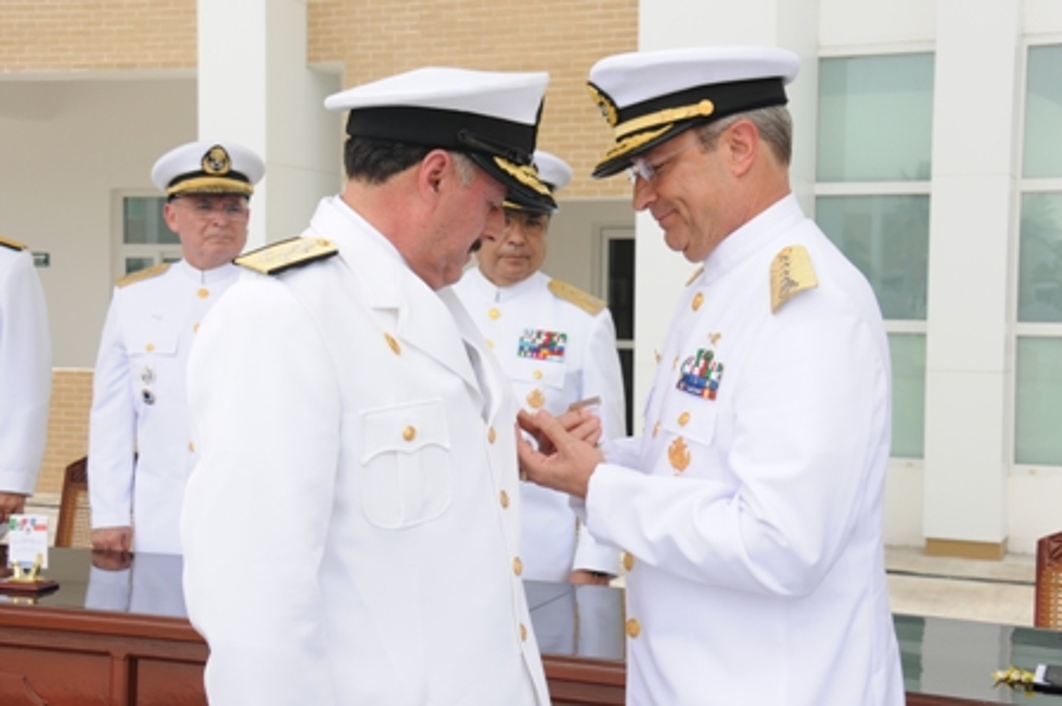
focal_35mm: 57
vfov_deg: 23.7
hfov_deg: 35.1
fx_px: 1680
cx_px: 531
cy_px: 353
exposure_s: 1/160
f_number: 10
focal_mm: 38
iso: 200
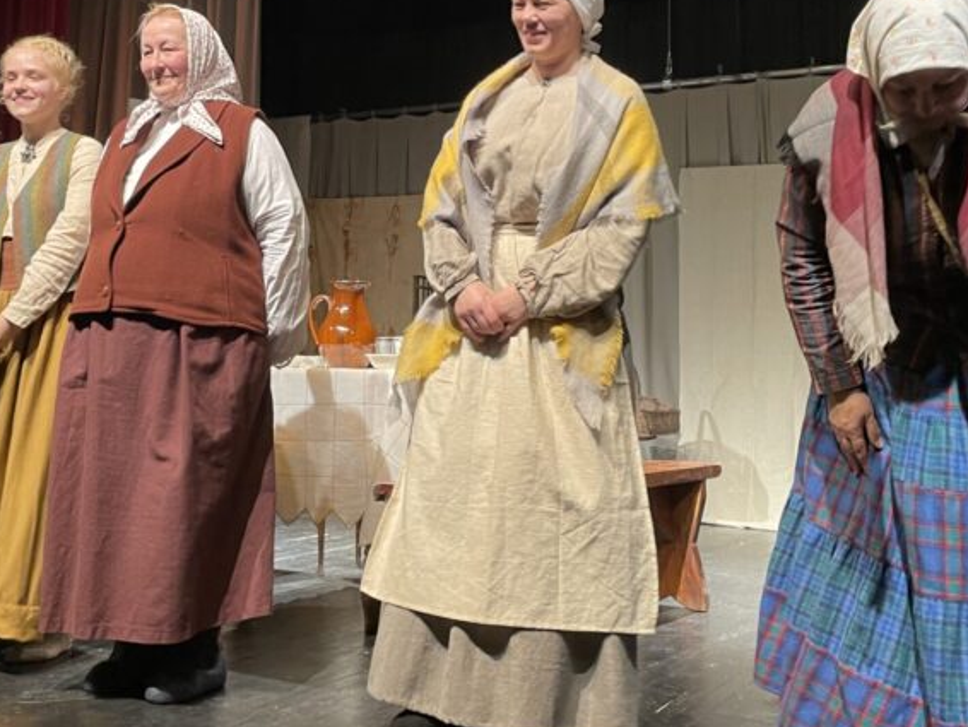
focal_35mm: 47
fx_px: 1315
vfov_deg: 30.6
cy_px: 221
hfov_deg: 40.0
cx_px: 344
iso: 100
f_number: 1.6
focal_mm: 4.2
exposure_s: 1/50
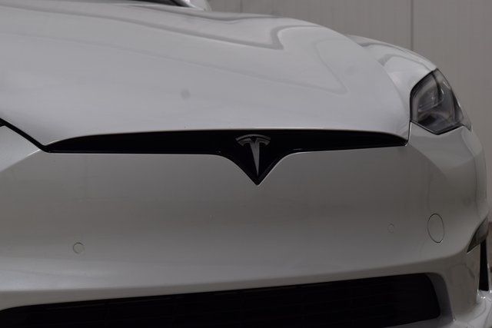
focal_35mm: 105
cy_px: 164
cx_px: 246
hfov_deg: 19.5
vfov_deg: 13.0
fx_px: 1435
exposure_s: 1/40
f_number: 7.1
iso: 400
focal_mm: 70
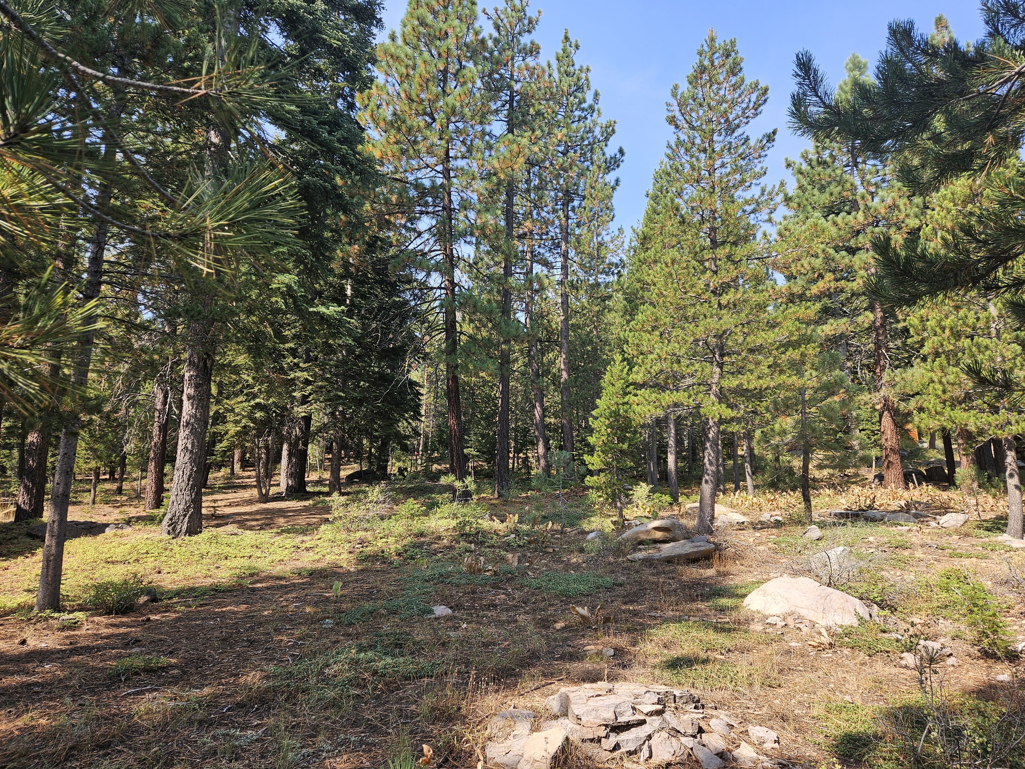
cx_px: 512
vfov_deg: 58.9
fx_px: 681
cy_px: 384
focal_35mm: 23
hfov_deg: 73.9
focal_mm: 5.4
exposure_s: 1/548
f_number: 1.8
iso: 25
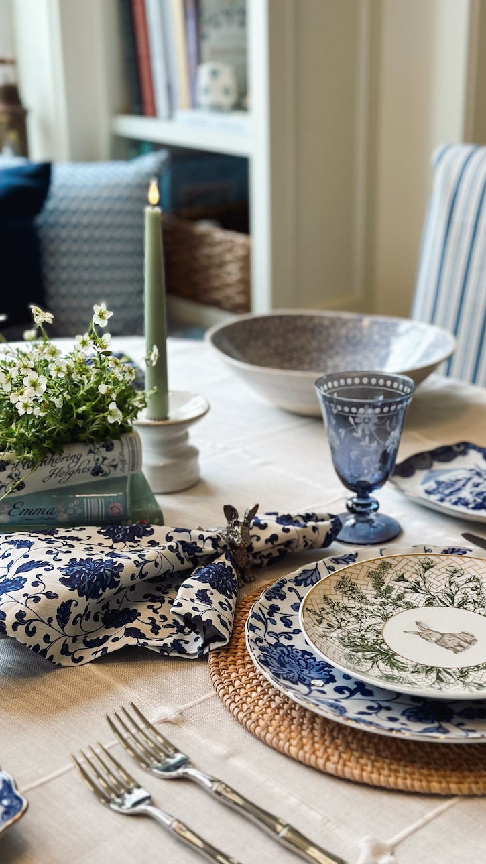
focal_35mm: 53
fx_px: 1214
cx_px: 327
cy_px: 437
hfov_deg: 22.5
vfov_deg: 39.2
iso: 100
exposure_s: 1/120
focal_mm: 6.86
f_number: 1.8
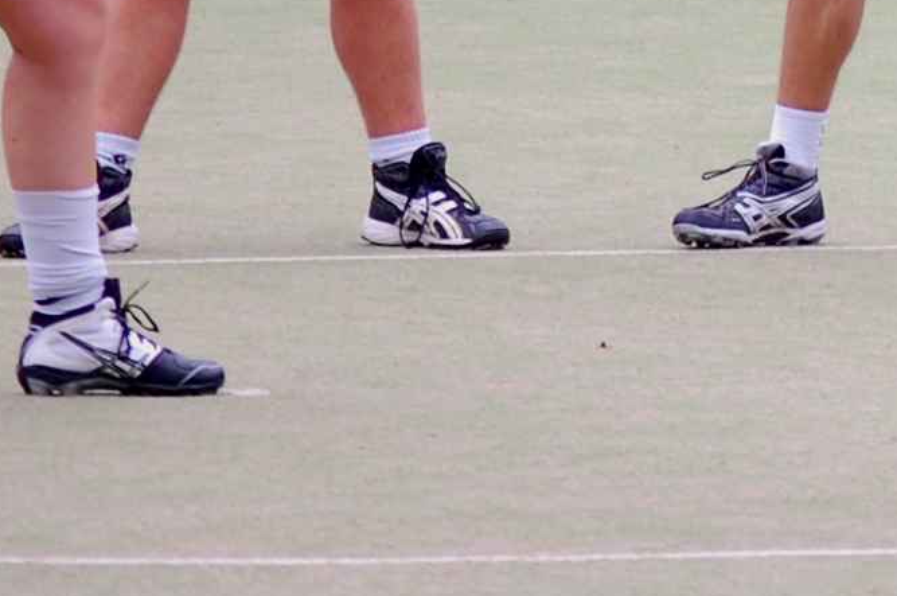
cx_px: 1098
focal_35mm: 422
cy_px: -246
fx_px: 10502
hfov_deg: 4.9
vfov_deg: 3.2
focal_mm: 82
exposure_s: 1/400
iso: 400
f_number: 5
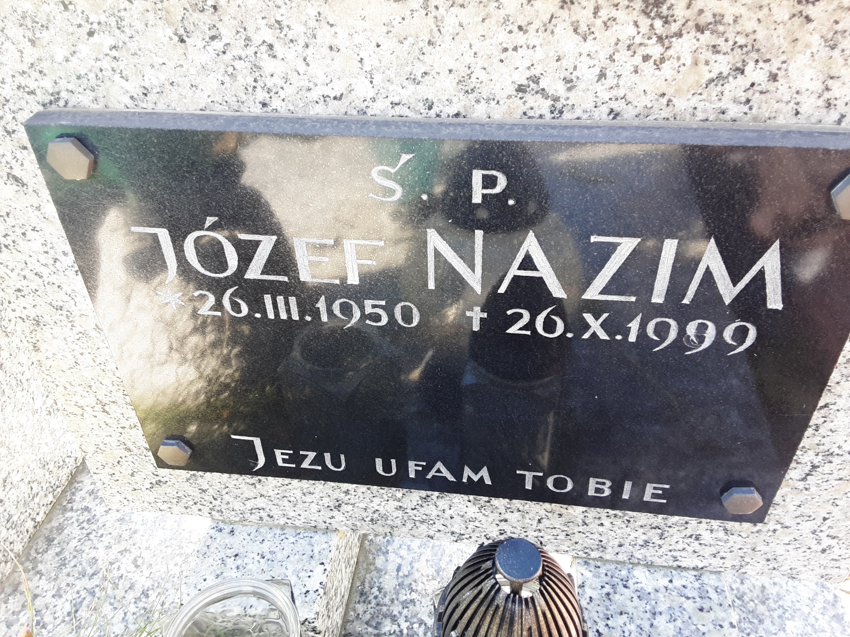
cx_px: 425
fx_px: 687
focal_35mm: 28
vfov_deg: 49.7
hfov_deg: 63.5
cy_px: 318
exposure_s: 1/50
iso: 40
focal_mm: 2.9
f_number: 1.9
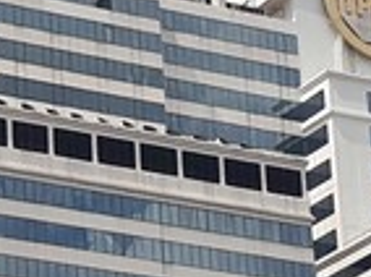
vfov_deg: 12.0
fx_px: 1305
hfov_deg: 15.7
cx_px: -34
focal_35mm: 122
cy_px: 251
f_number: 1.9
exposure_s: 1/300
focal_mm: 3.6
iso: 40
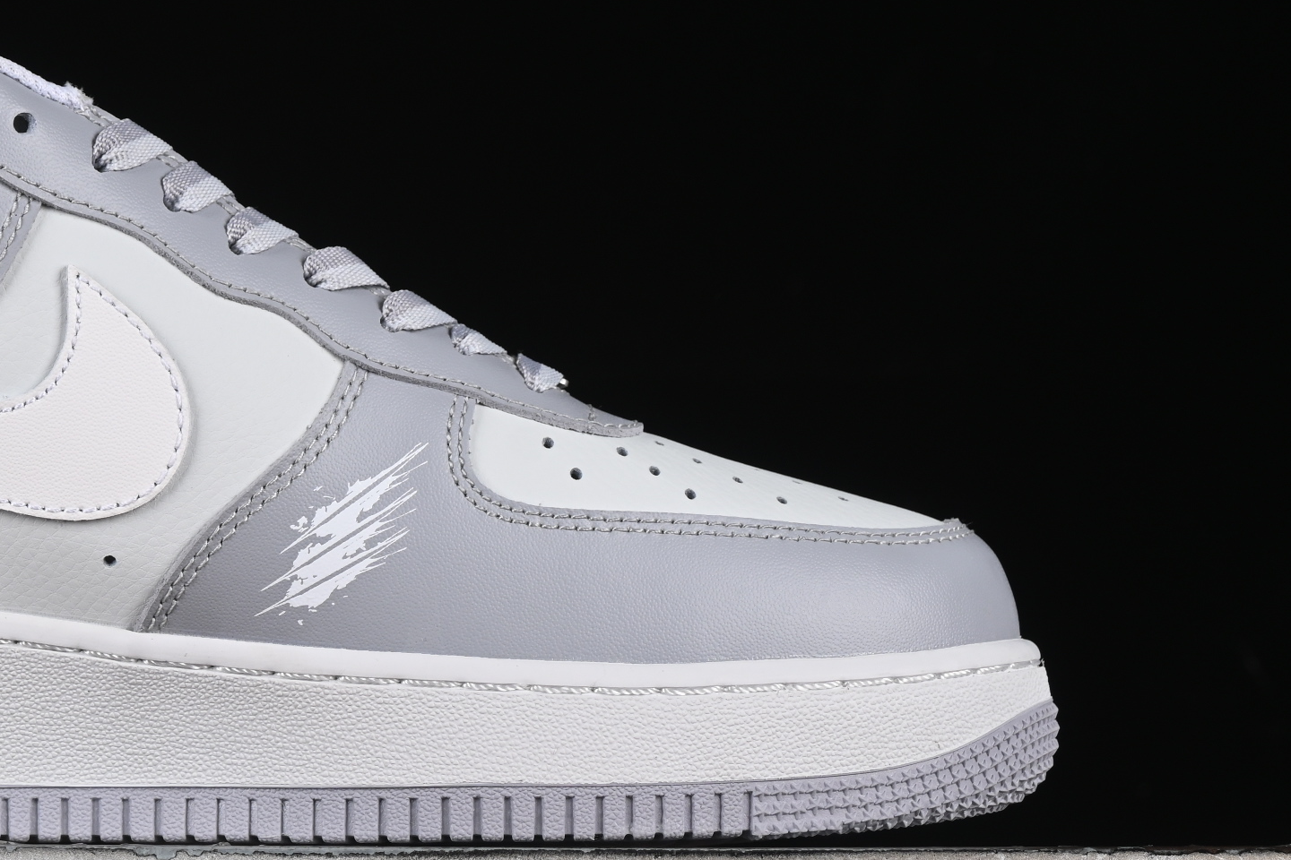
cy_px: 323
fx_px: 5199
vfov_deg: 9.5
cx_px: 179
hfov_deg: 14.0
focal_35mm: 145
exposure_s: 1/80
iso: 160
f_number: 8
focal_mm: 50
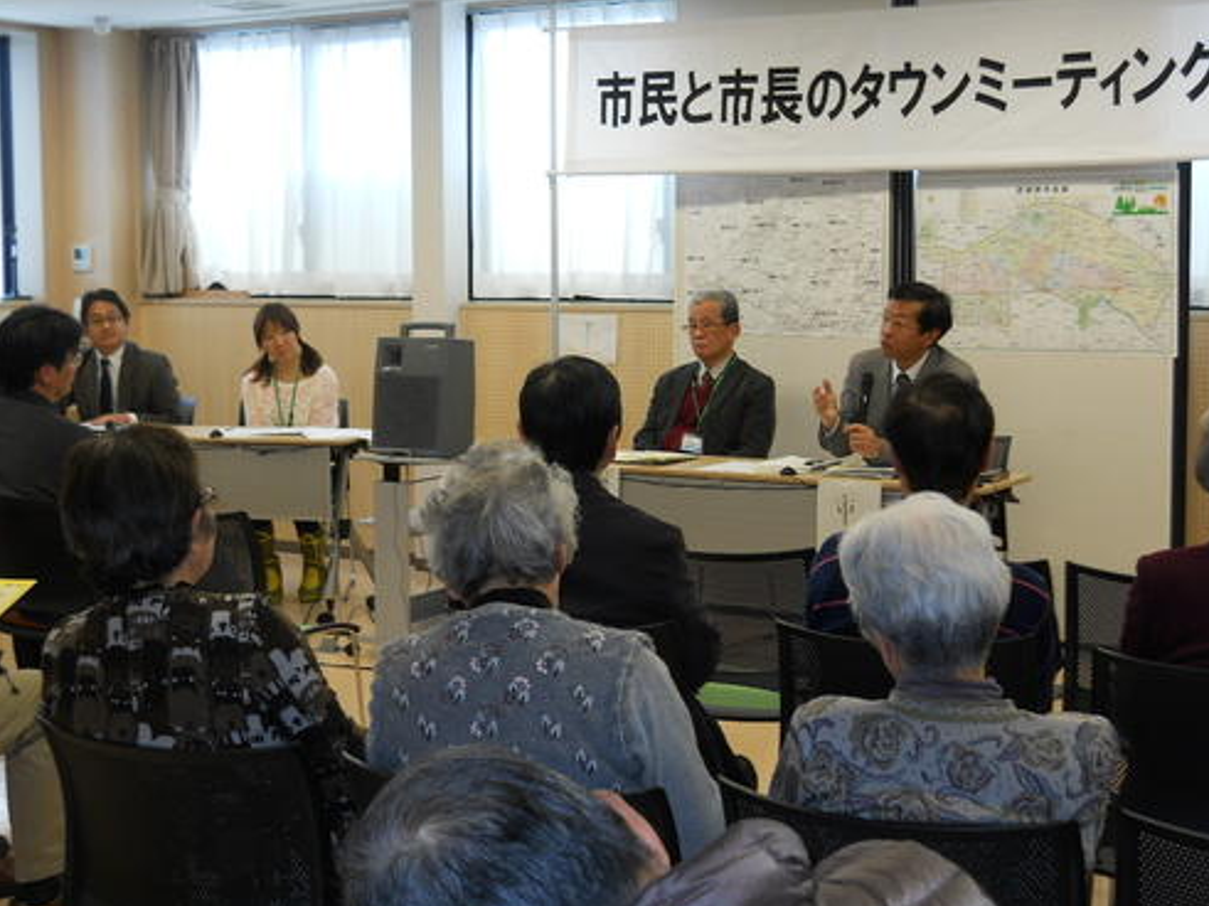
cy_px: 454
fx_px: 1990
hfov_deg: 33.8
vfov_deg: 25.6
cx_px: 611
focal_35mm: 57
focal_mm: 9.24
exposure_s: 1/30
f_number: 3.6
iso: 125
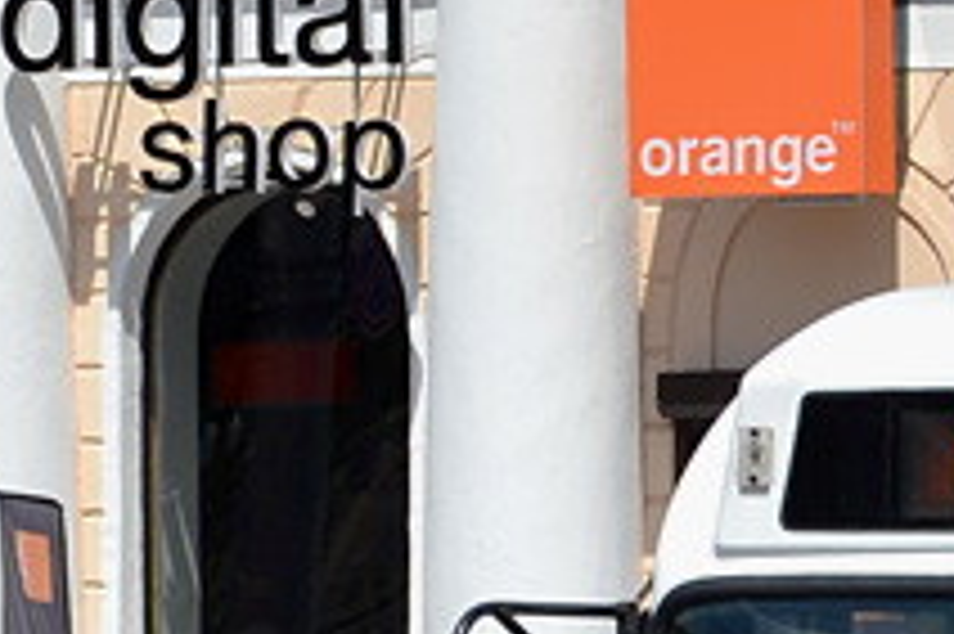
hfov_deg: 4.2
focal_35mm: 493
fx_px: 13054
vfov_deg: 2.8
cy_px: 207
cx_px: 1552
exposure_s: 1/400
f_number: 7.1
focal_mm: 58
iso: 100
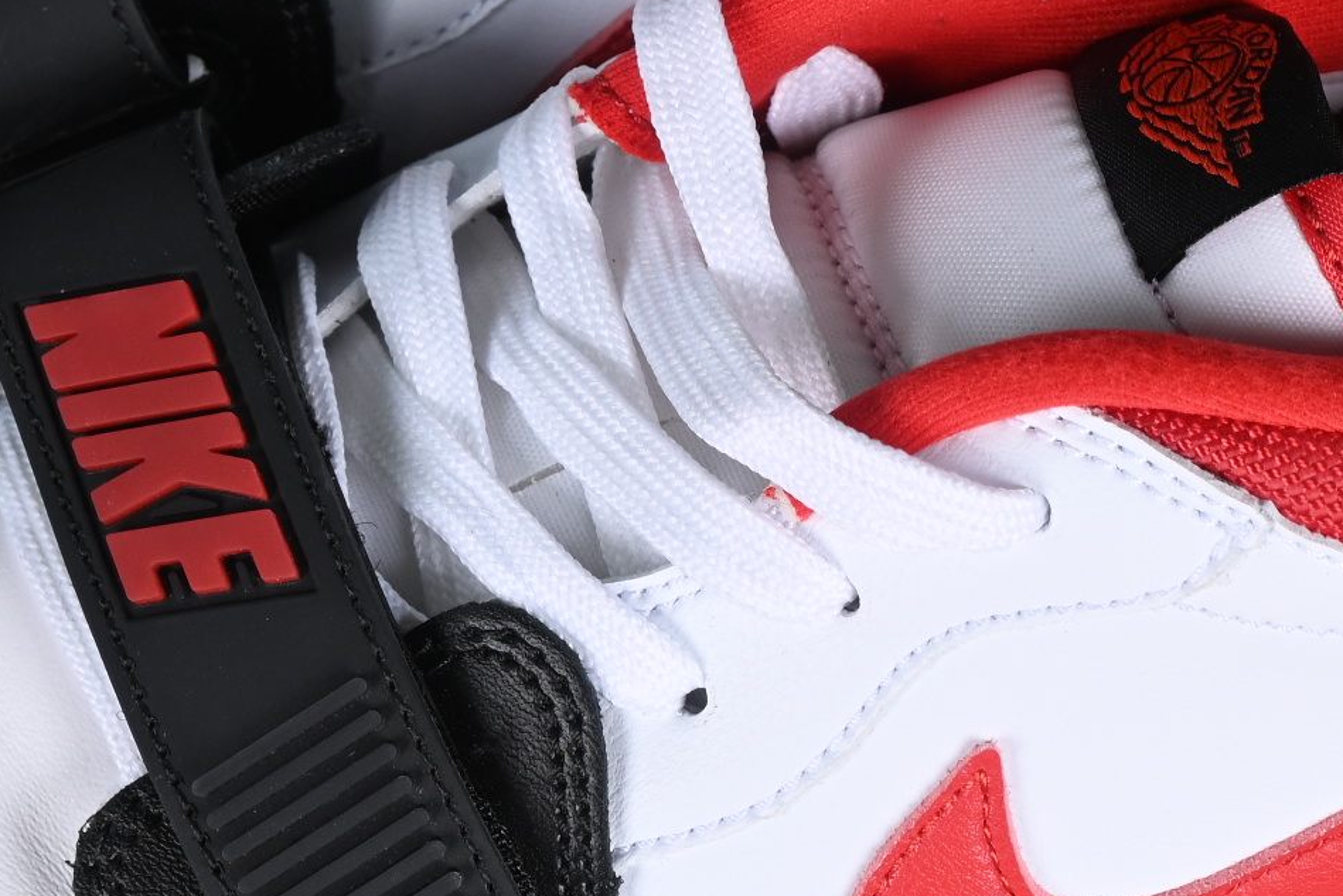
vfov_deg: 6.2
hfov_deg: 9.4
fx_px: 8208
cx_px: 559
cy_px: 327
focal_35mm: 220
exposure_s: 1/60
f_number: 7.1
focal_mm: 50
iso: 160
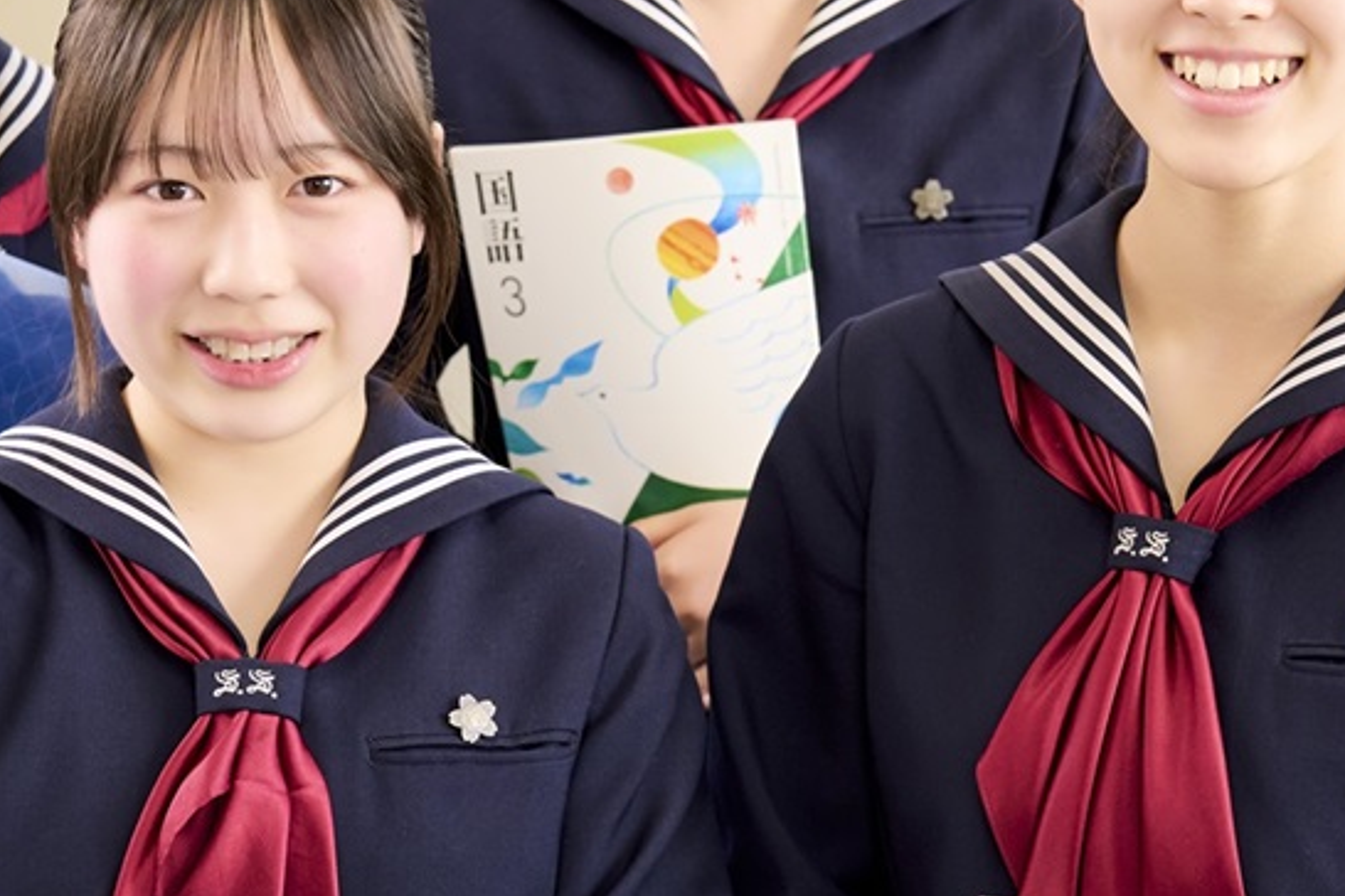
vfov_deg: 10.0
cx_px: 732
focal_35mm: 137
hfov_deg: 15.0
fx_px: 5118
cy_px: 361
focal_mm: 50
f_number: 4.5
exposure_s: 1/100
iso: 320
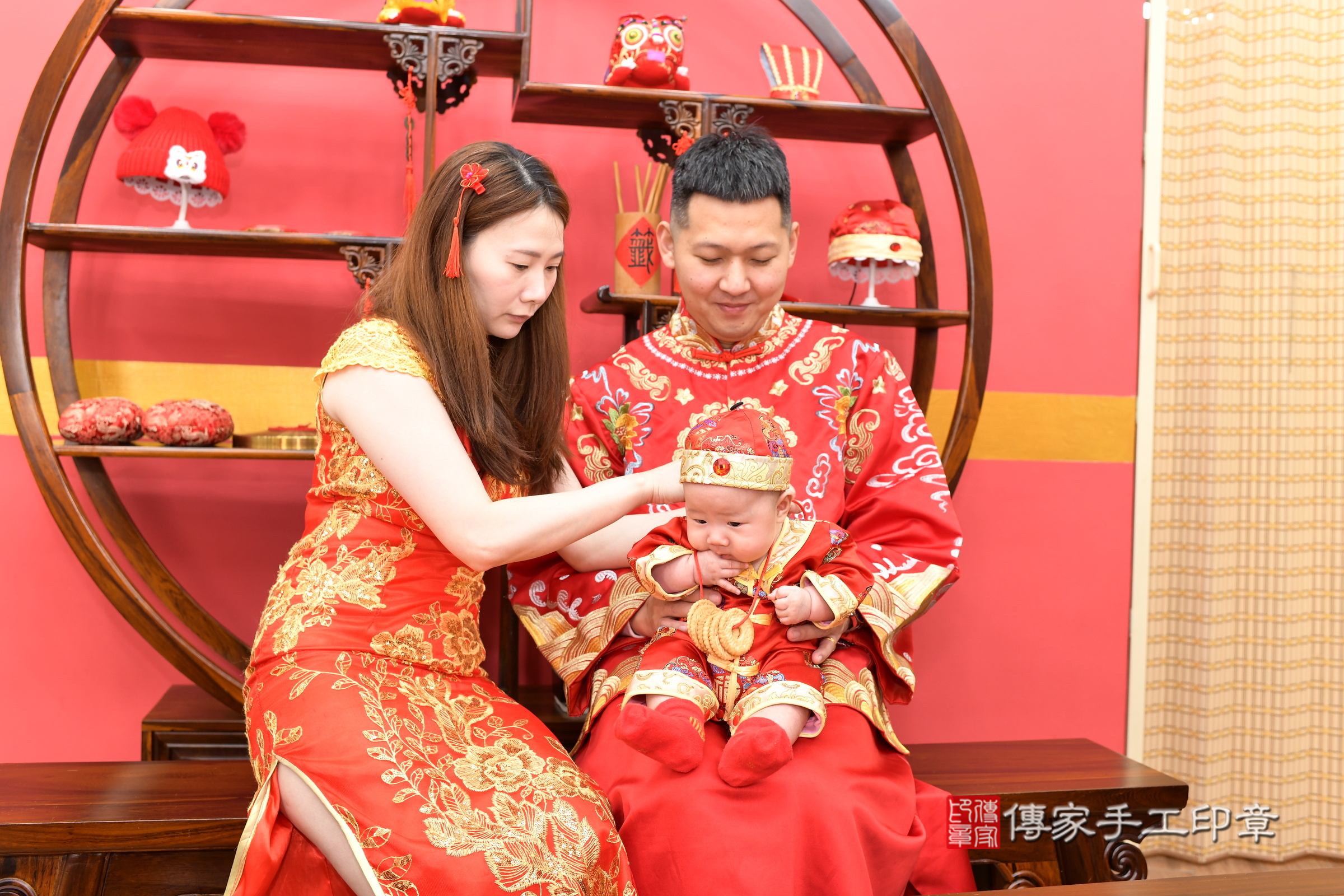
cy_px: 448
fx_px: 1307
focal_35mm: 35
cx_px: 672
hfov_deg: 54.4
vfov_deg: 37.9
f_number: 4.5
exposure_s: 1/200
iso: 800
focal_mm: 35
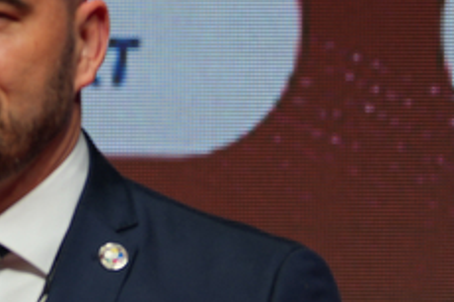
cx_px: -944
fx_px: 9729
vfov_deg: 1.8
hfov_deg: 2.6
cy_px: 73
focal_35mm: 772
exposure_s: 1/250
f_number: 2.8
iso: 100
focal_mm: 111
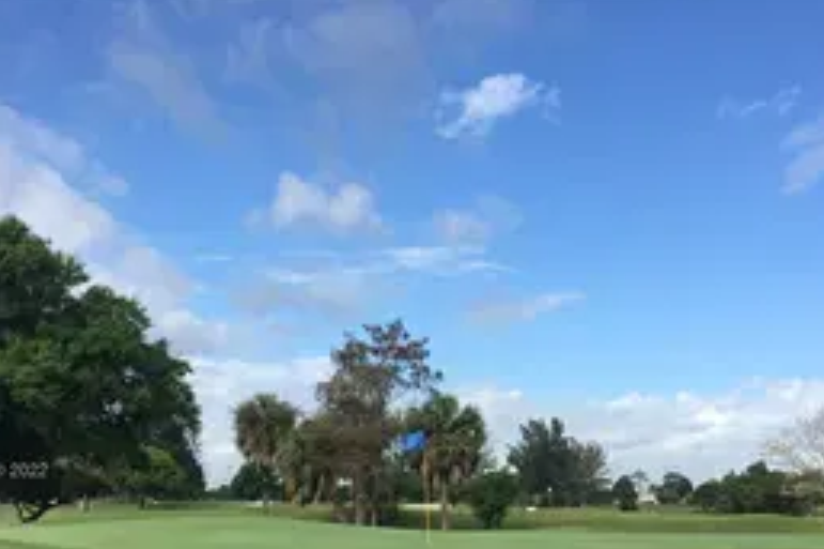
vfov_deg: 27.8
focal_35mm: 47
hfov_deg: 41.9
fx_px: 1075
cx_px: 433
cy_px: 472
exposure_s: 1/1261
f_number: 2.2
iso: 25
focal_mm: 4.15
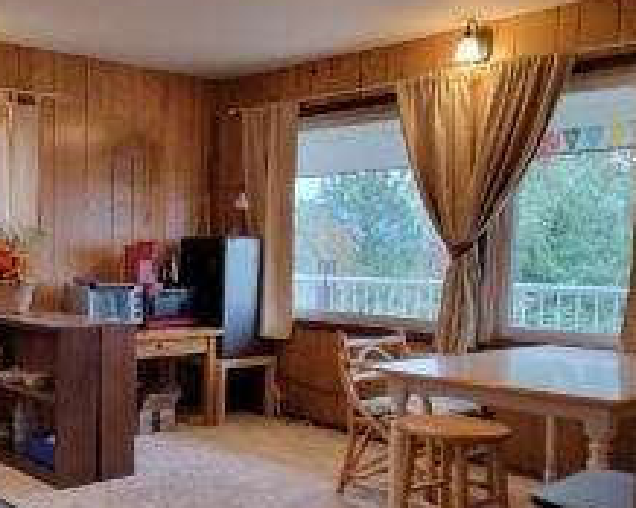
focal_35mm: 43
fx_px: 809
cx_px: 76
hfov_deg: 40.1
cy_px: 304
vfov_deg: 34.7
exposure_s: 1/120
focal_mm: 6.7
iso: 320
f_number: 1.8
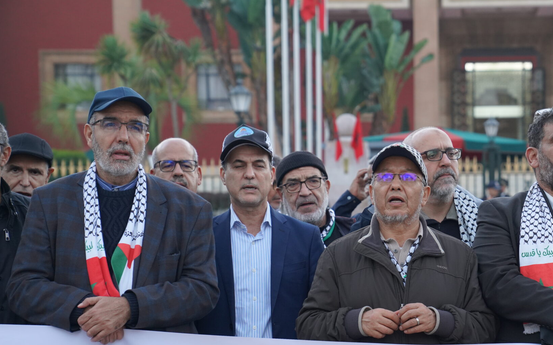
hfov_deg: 18.5
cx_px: 417
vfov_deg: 11.7
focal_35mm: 112
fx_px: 1688
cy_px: 264
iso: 1250
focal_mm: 70
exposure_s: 1/160
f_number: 4
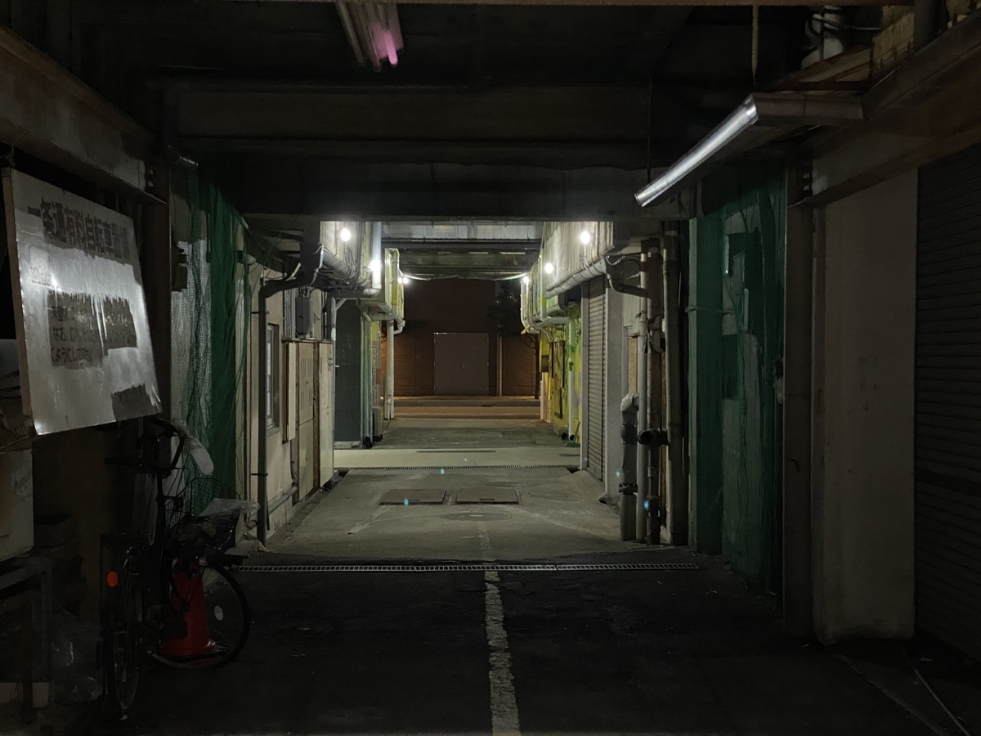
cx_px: 490
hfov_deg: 36.8
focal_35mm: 52
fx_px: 1474
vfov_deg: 28.0
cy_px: 368
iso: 1250
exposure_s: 1/24
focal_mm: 6
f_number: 2
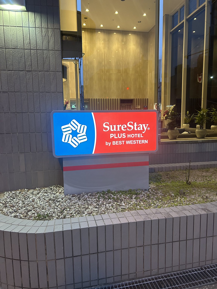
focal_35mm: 26
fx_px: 217
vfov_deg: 67.3
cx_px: 108
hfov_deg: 53.1
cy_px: 144
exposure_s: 1/60
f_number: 1.5
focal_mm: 5.7
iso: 200
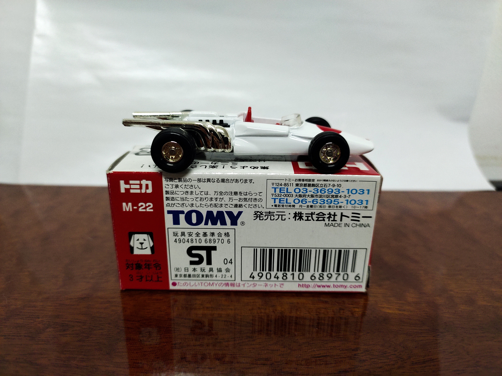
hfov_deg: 67.3
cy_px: 188
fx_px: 377
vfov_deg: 53.1
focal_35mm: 26
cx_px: 251
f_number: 1.79
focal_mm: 4.74
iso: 974
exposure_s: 1/50
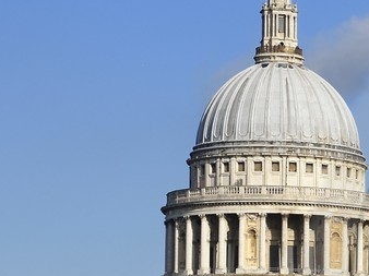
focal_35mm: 273
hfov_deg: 7.0
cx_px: 743
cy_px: 335
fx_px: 2908
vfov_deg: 5.4
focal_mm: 60
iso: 200
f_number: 14
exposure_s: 1/250
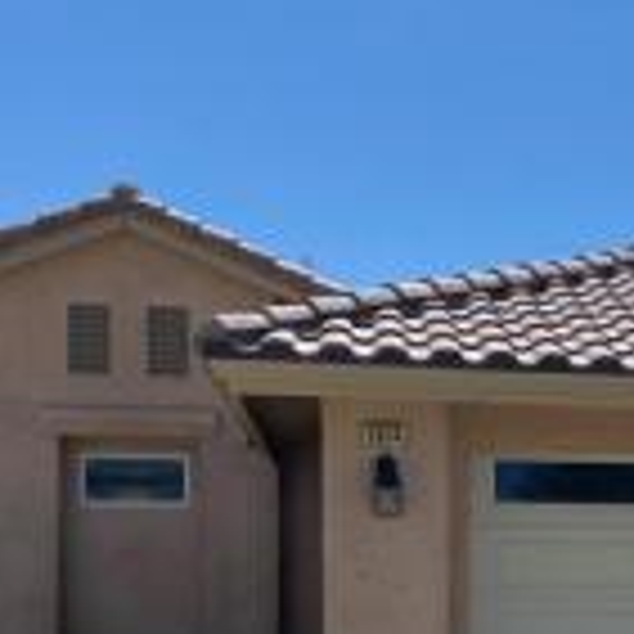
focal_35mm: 65
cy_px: 576
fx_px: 1347
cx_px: 607
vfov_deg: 25.6
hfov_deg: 25.4
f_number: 1.8
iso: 32
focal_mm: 4.25
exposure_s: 1/4115
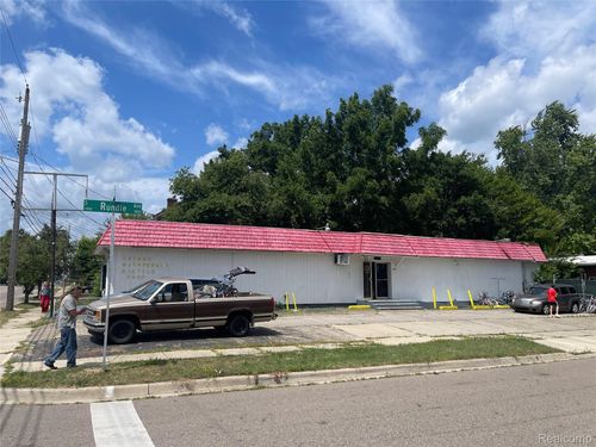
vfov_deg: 53.1
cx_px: 298
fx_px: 448
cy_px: 224
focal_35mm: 26
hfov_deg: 67.3
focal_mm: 5.1
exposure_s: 1/5917
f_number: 1.6
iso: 50
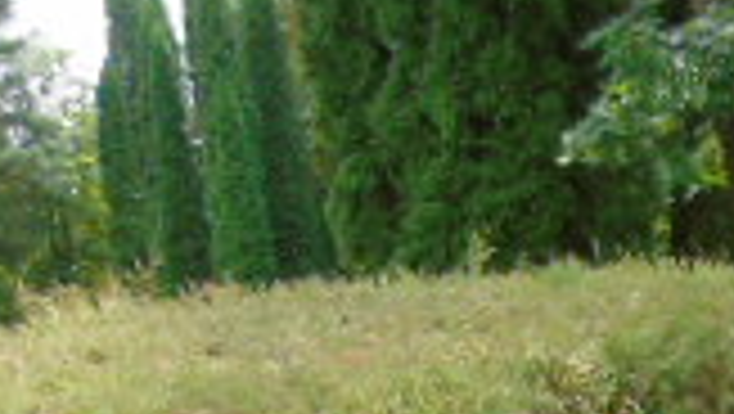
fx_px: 2084
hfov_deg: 17.8
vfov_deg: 10.2
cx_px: 1108
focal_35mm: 107
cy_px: 914
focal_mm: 4.4
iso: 80
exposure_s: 1/160
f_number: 3.4
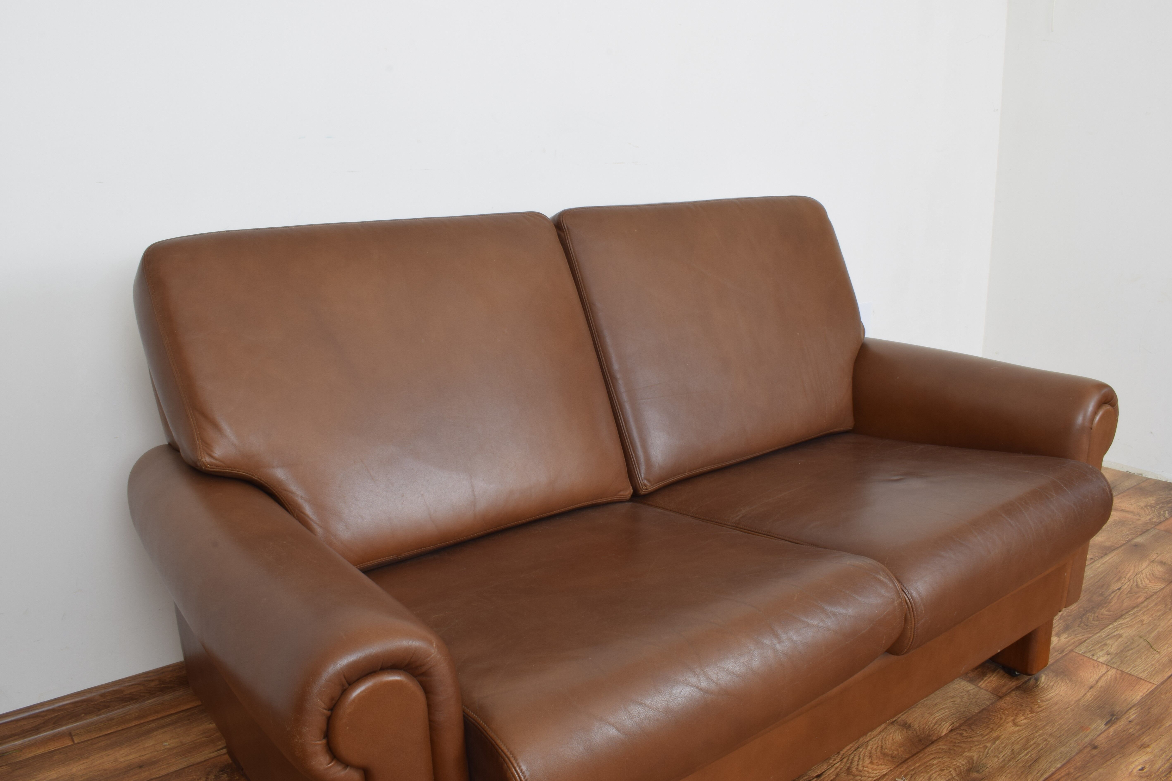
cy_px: 390
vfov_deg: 47.9
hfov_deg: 67.4
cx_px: 586
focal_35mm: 27
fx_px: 879
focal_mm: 18
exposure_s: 4
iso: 100
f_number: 22
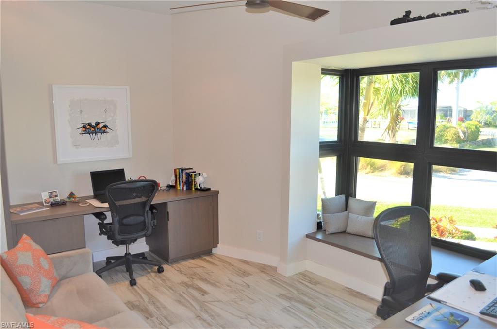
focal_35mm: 27
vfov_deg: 47.7
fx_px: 372
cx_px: 248
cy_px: 164
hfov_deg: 67.5
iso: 200
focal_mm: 18
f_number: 3.5
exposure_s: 1/125
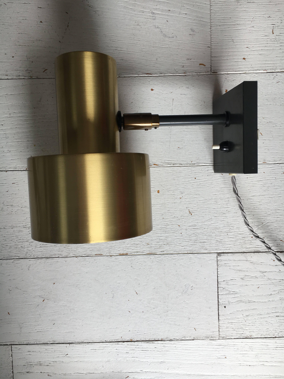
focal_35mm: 29
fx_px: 317
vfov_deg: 61.7
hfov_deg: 48.2
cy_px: 190
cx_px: 142
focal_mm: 4.15
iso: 25
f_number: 2.2
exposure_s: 1/158
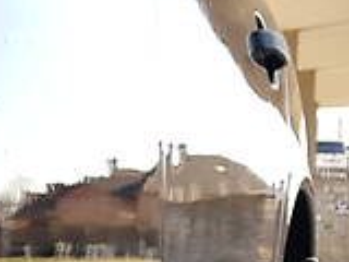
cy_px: 507
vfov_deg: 10.6
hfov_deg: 13.2
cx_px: -345
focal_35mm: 130
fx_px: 1311
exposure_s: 1/299
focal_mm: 4.3
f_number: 1.7
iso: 40
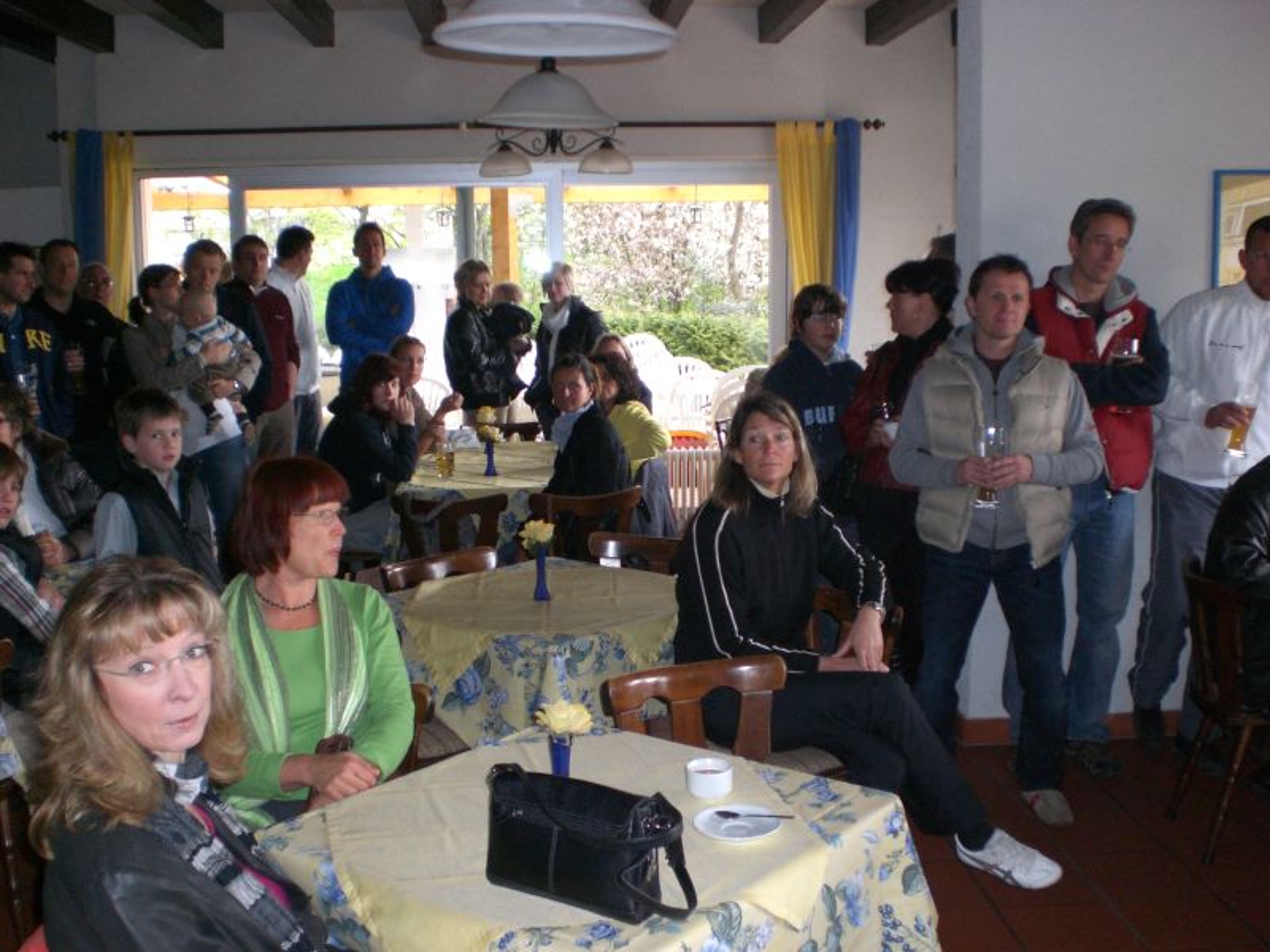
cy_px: 476
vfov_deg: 37.7
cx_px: 635
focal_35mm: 38
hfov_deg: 49.0
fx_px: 1394
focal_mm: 6.3
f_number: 3.1
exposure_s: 1/60
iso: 200
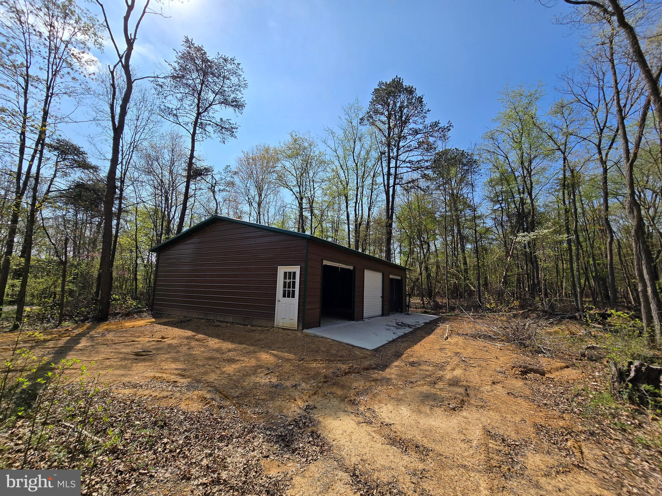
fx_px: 249
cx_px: 331
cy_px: 248
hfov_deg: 106.2
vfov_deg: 89.9
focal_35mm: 13
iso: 50
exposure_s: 1/4337
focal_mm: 2.2
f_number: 2.2
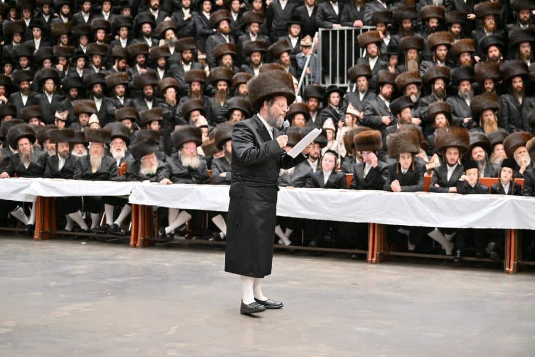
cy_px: 178
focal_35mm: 70
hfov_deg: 28.8
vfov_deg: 19.5
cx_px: 268
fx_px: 1040
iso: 320
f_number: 2.8
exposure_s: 1/250
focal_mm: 70
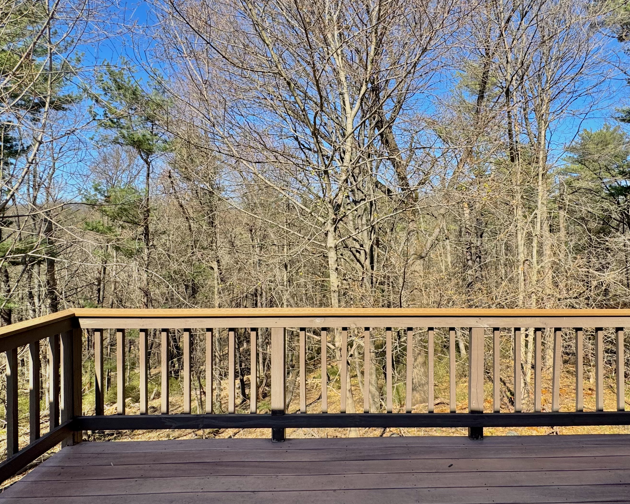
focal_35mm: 21
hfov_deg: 76.9
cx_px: 372
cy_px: 237
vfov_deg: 65.5
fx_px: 392
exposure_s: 1/1063
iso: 50
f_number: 2.2
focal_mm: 2.22
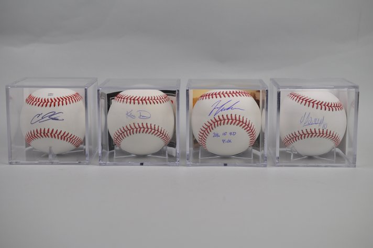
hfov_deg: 33.4
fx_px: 621
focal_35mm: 60
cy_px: 124
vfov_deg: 22.6
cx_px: 186
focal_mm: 40
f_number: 4.5
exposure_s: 1/80
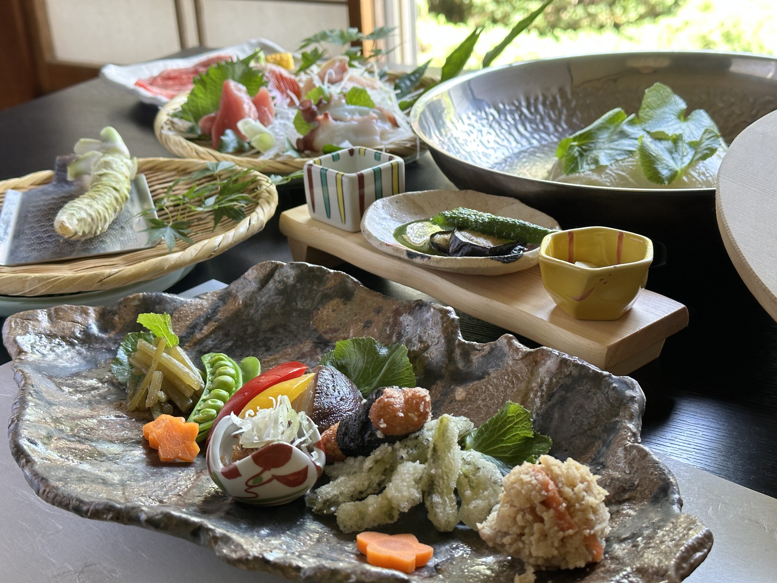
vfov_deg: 30.3
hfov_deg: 39.7
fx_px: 1077
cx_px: 388
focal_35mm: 48
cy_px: 292
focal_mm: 6.86
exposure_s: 1/60
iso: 100
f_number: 1.78
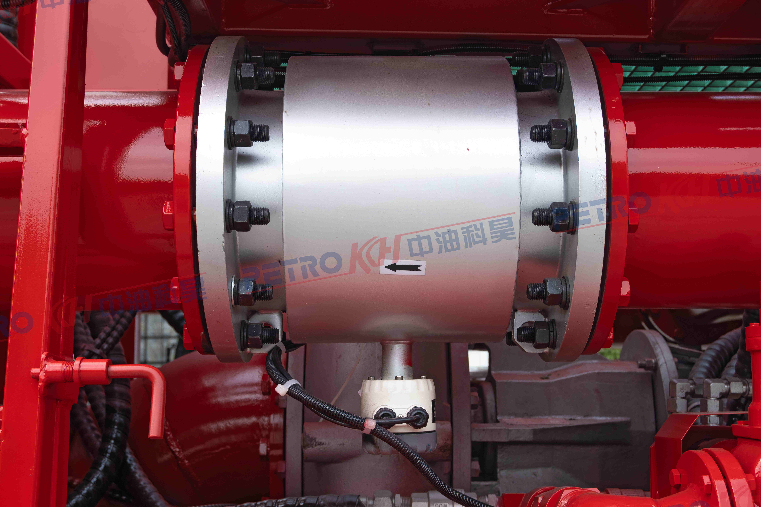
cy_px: 254
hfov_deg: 44.5
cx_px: 380
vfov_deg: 30.5
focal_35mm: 44
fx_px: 930
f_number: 6.4
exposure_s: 1/100
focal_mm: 29.6
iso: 160
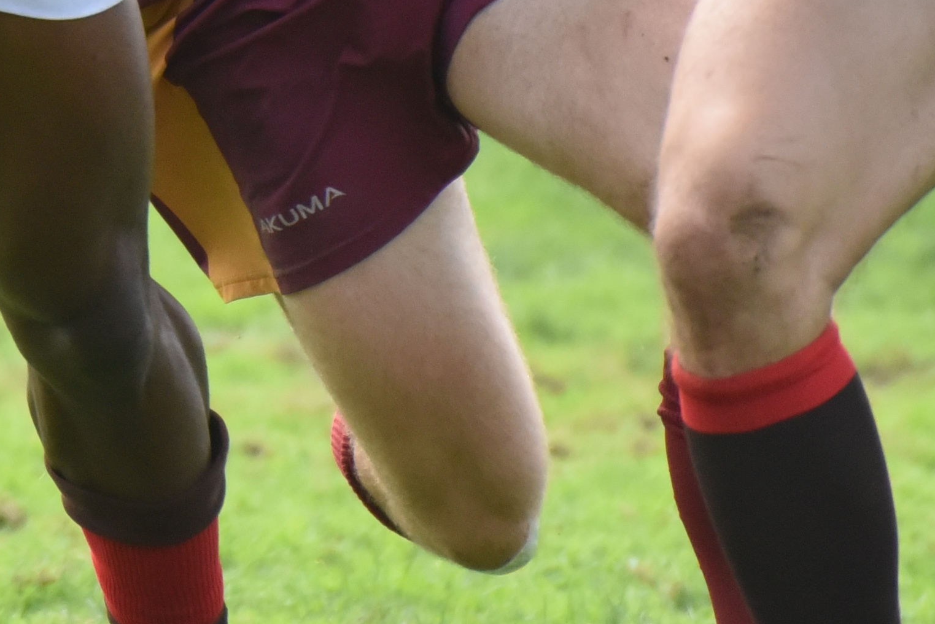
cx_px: -477
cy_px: -520
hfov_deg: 1.7
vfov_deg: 1.2
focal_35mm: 1185
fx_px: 30790
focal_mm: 300
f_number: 6.3
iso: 2500
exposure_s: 1/2500
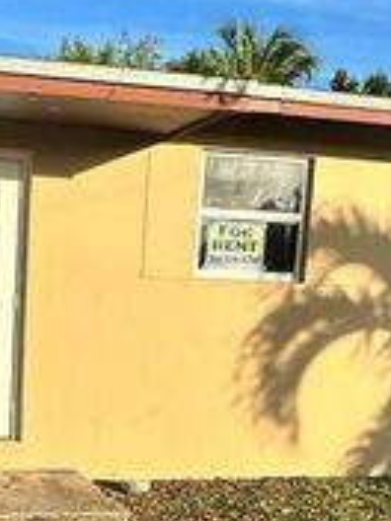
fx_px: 798
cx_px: 24
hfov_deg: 26.4
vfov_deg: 35.5
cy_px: 380
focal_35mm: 53
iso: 50
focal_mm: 2.22
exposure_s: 1/2304
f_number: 2.2
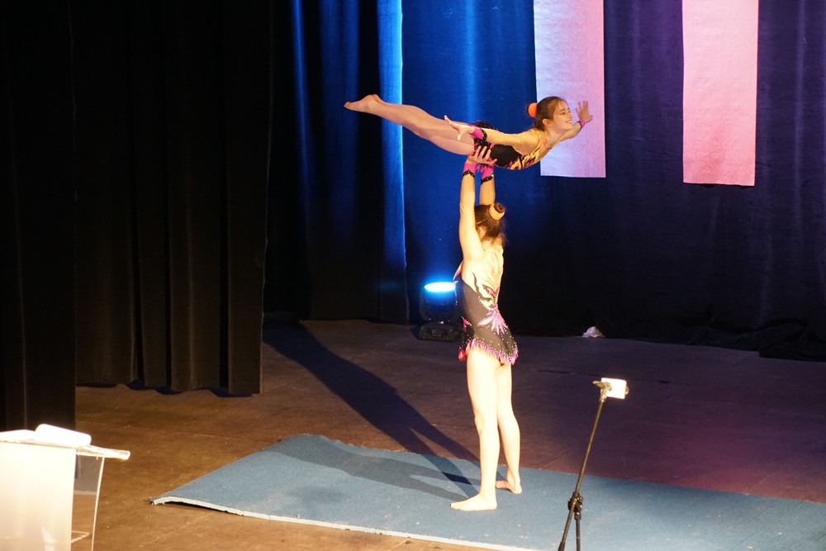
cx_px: 413
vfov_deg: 11.4
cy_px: 276
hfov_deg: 17.1
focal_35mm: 120
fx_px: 2754
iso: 3200
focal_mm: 80
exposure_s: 1/20
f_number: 5.6
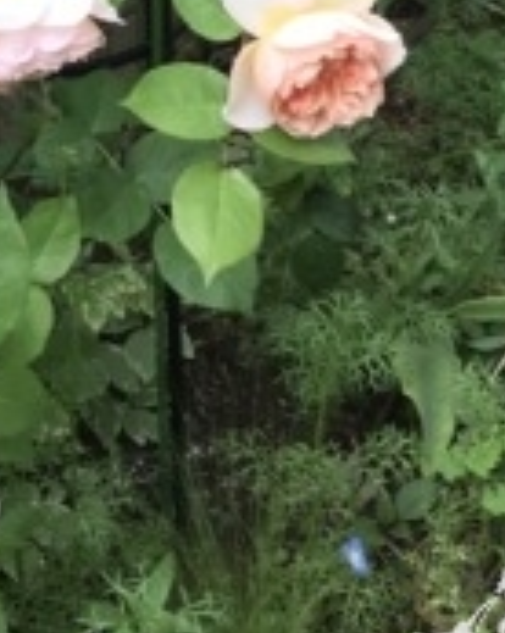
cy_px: -285
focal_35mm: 95
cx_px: 124
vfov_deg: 18.2
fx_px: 1778
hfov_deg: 16.1
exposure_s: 1/187
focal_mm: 3.99
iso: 20
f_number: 1.8
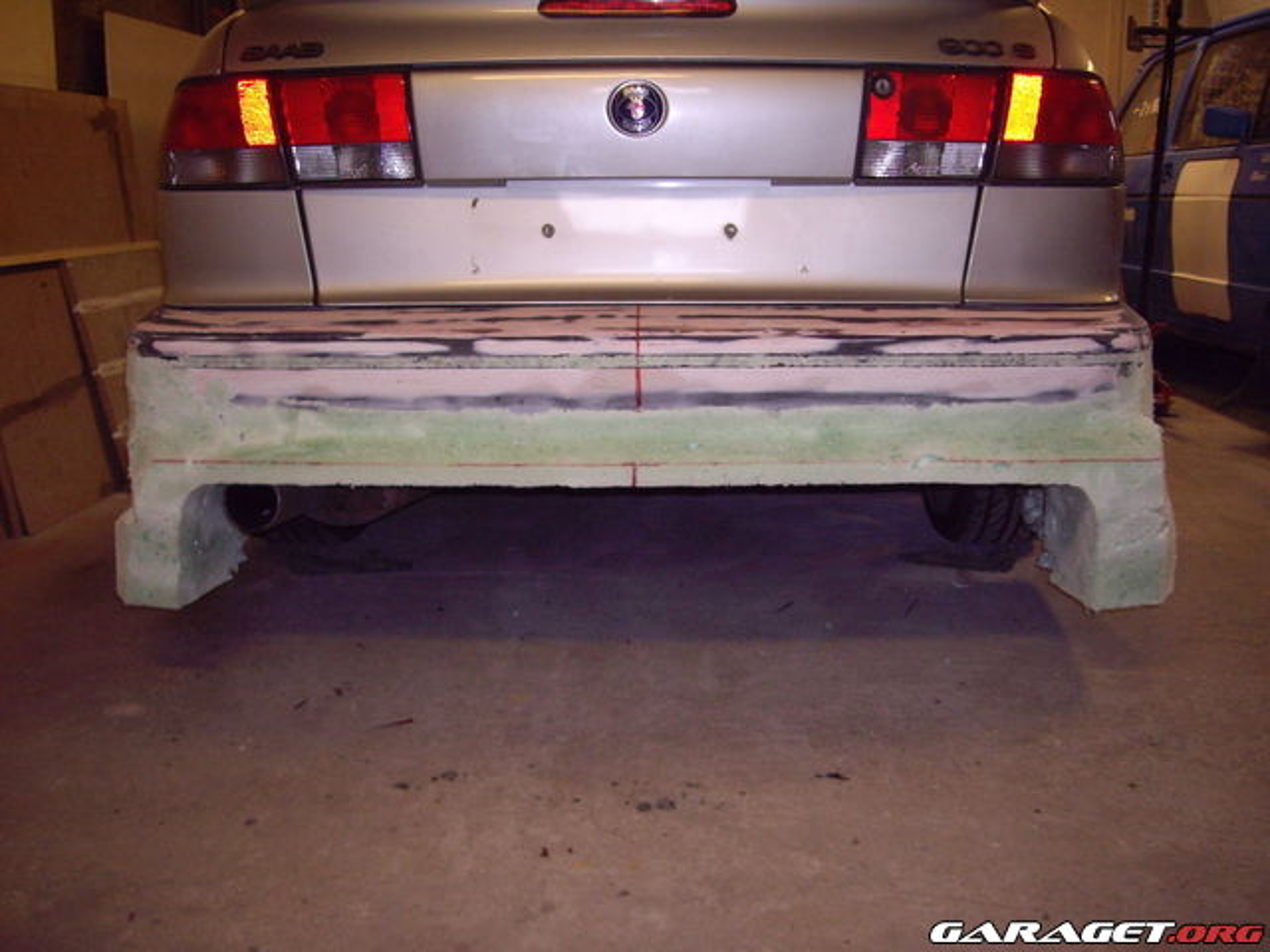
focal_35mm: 38
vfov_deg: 37.7
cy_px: 476
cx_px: 635
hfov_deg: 49.0
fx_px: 1394
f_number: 2.7
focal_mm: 6.2
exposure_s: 1/40
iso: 200
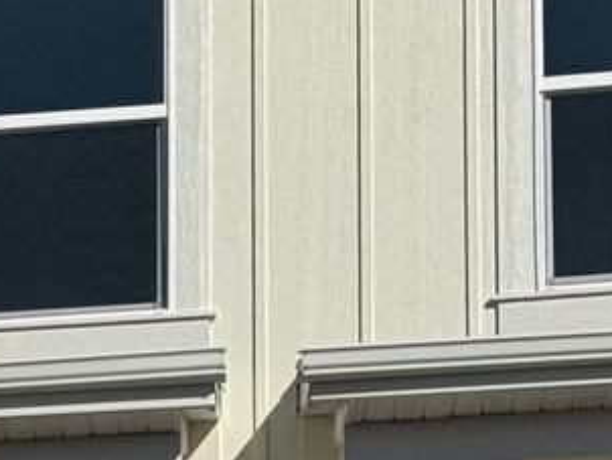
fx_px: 4317
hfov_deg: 7.8
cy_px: 950
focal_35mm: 244
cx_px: -547
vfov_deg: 5.9
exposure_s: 1/15385
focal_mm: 6.76
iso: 64
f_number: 1.78
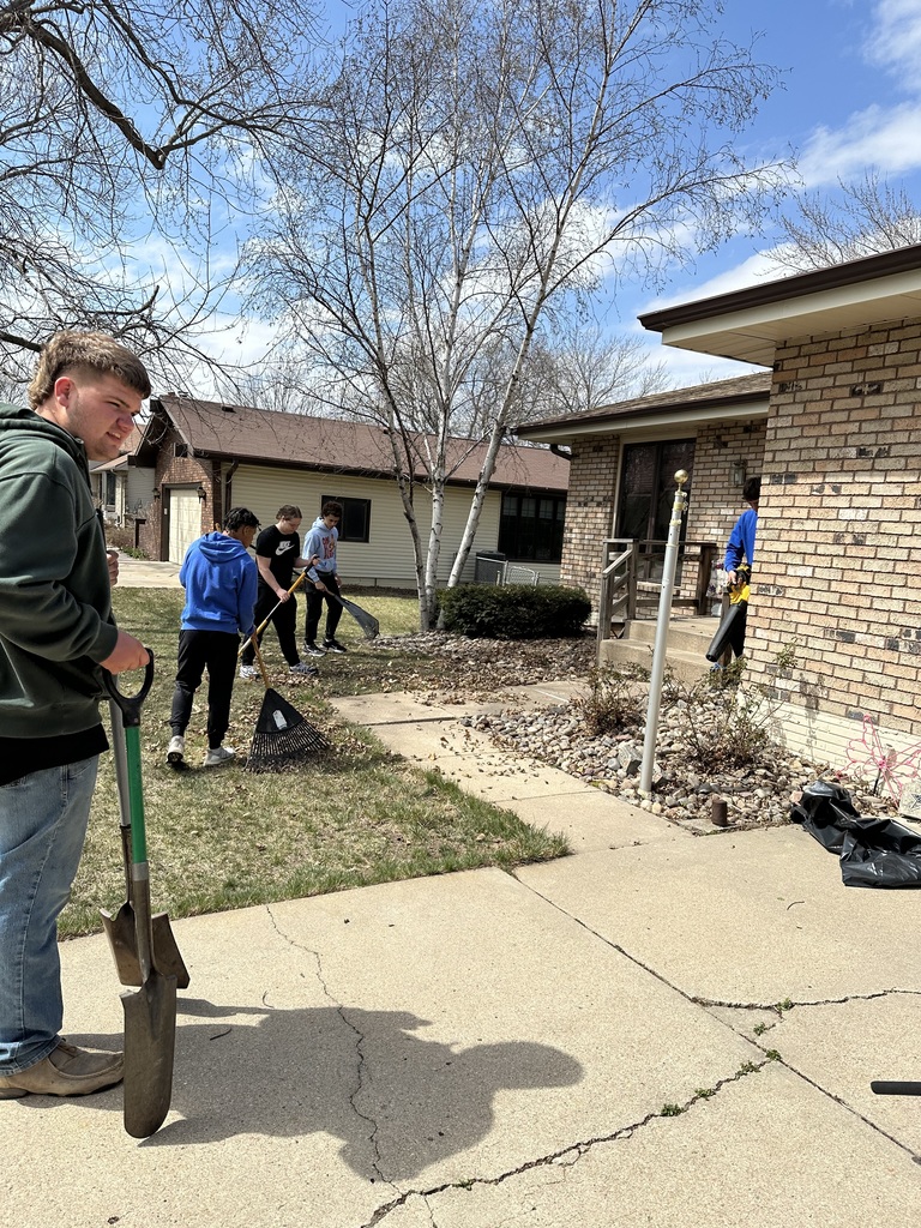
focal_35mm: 24
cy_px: 614
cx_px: 460
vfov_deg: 71.6
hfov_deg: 56.8
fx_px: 851
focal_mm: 6.86
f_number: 1.78
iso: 80
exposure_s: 1/5848
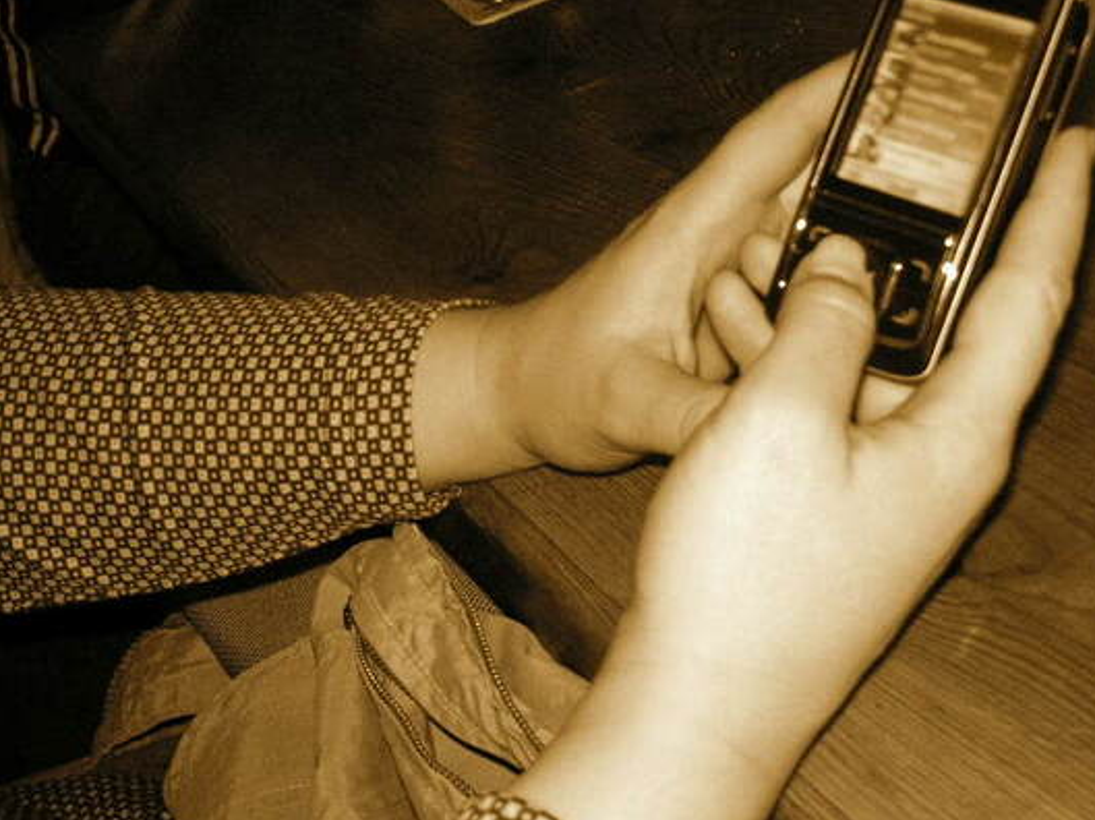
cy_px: 253
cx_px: 727
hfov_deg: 34.1
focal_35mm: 56
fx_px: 1770
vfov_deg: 25.9
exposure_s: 1/45
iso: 160
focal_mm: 6.1
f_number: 2.8
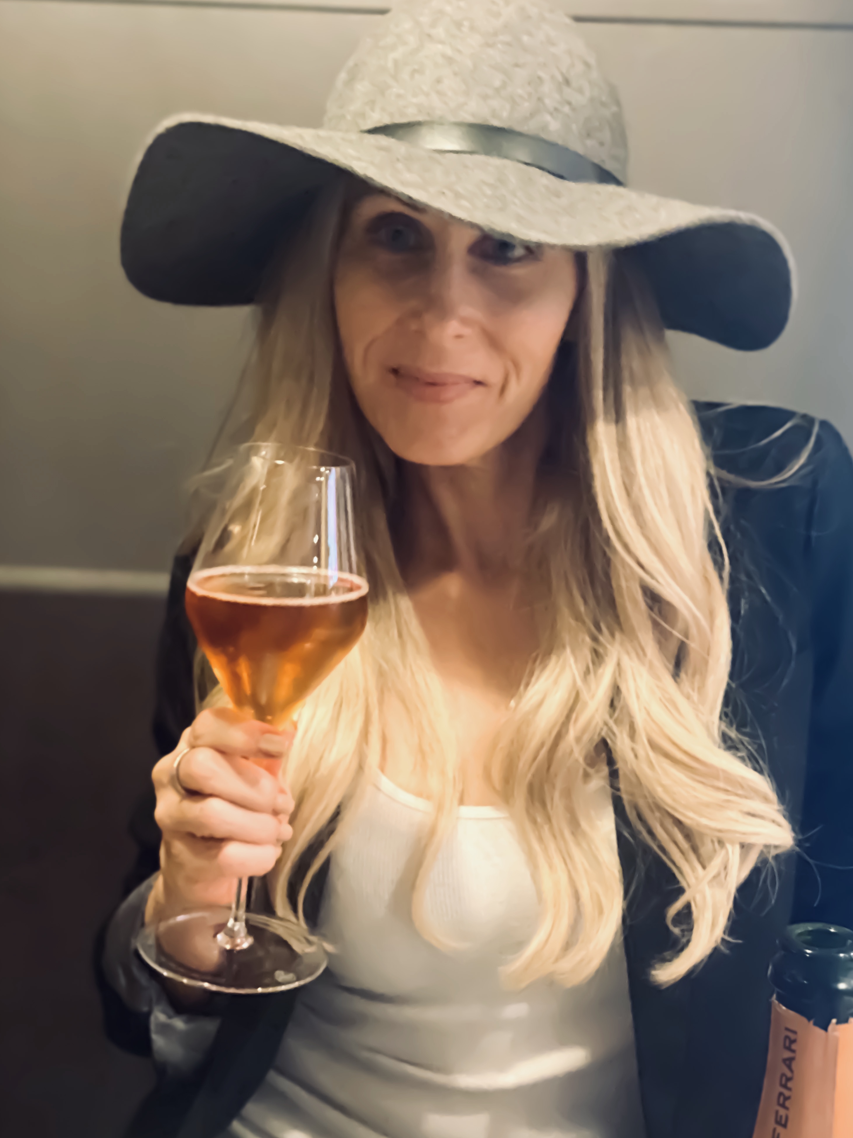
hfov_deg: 27.0
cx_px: 428
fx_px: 1774
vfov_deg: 35.5
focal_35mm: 54
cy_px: 583
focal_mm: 6
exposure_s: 1/15
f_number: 2
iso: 1000
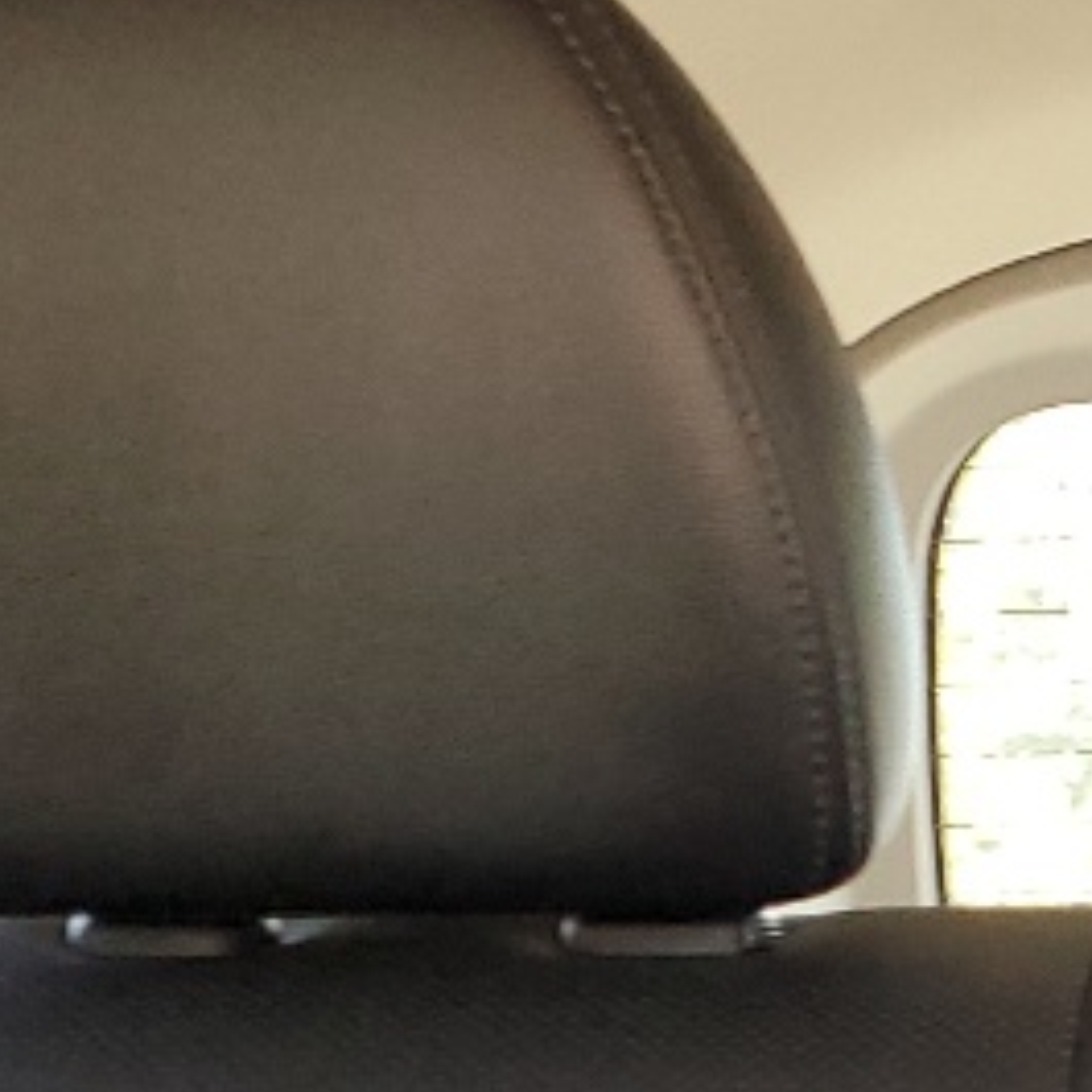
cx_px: 2126
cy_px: 2279
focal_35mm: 139
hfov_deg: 11.4
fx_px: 4961
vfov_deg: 11.2
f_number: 1.5
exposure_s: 1/60.2
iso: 119
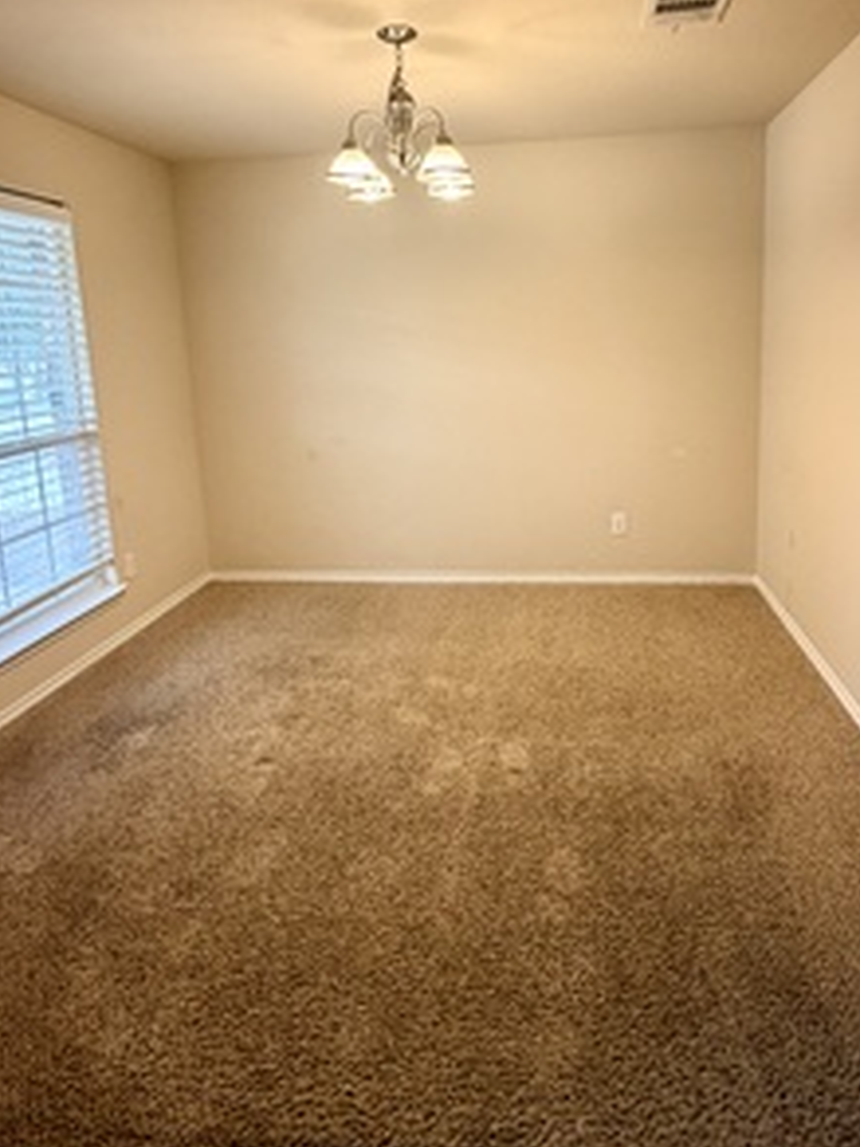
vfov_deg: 73.2
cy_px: 467
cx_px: 475
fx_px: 762
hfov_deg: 58.7
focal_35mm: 23
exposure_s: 1/60
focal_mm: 2.22
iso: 250
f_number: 2.2
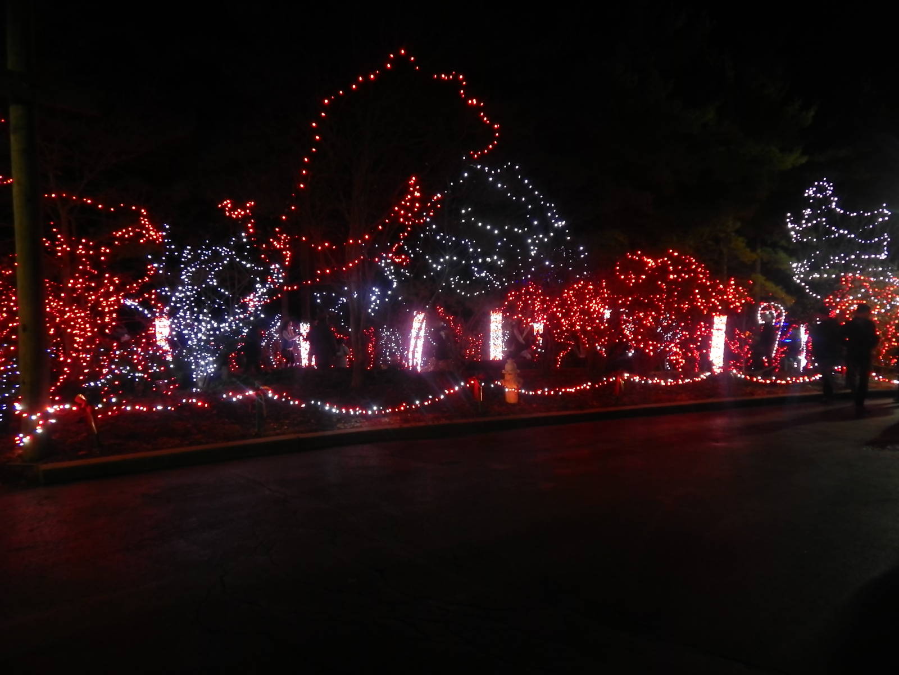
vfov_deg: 58.9
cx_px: 450
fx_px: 597
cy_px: 338
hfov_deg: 73.9
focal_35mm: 23
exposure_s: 1/15
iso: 720
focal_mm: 4
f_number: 3
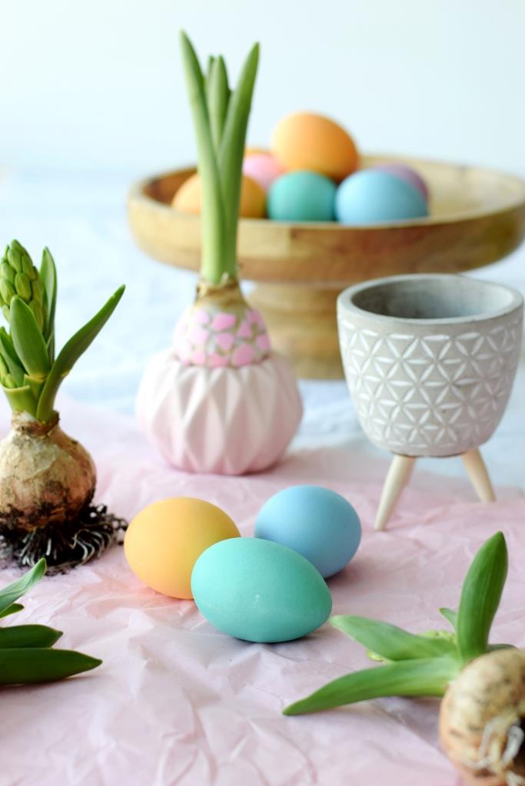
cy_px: 393
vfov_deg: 27.0
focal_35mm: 75
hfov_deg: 18.2
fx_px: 1640
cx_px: 262
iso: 160
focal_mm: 50
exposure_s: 1/80
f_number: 3.5
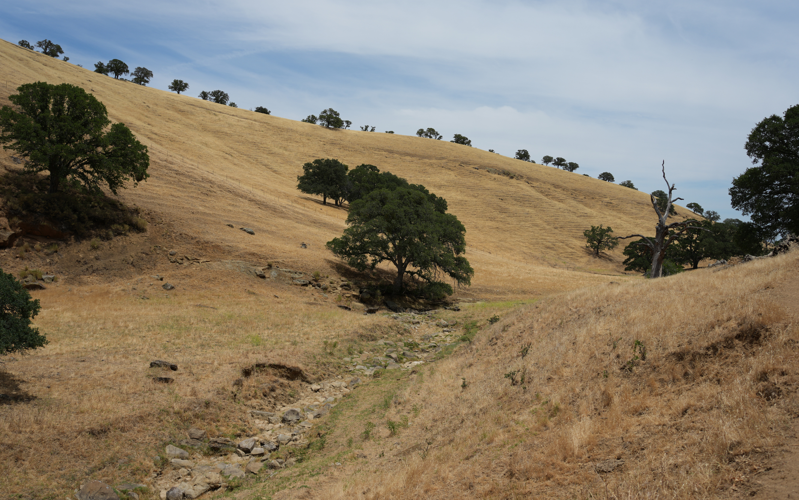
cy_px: 235
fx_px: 653
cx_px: 395
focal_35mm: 30
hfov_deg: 62.9
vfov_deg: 41.8
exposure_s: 1/1000
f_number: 5.6
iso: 100
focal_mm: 29
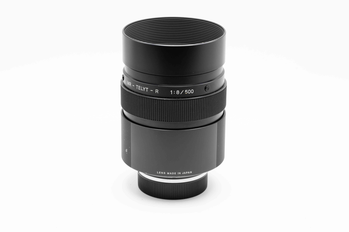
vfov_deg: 15.2
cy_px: 116
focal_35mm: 90
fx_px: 872
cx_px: 174
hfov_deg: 22.6
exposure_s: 1/125
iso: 3200
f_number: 13
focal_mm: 90
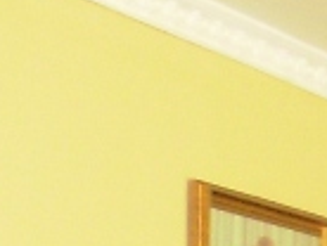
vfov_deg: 5.1
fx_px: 2659
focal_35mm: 281
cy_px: 684
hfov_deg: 7.0
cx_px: 419
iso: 106
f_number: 2.9
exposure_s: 1/67.8
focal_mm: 6.3
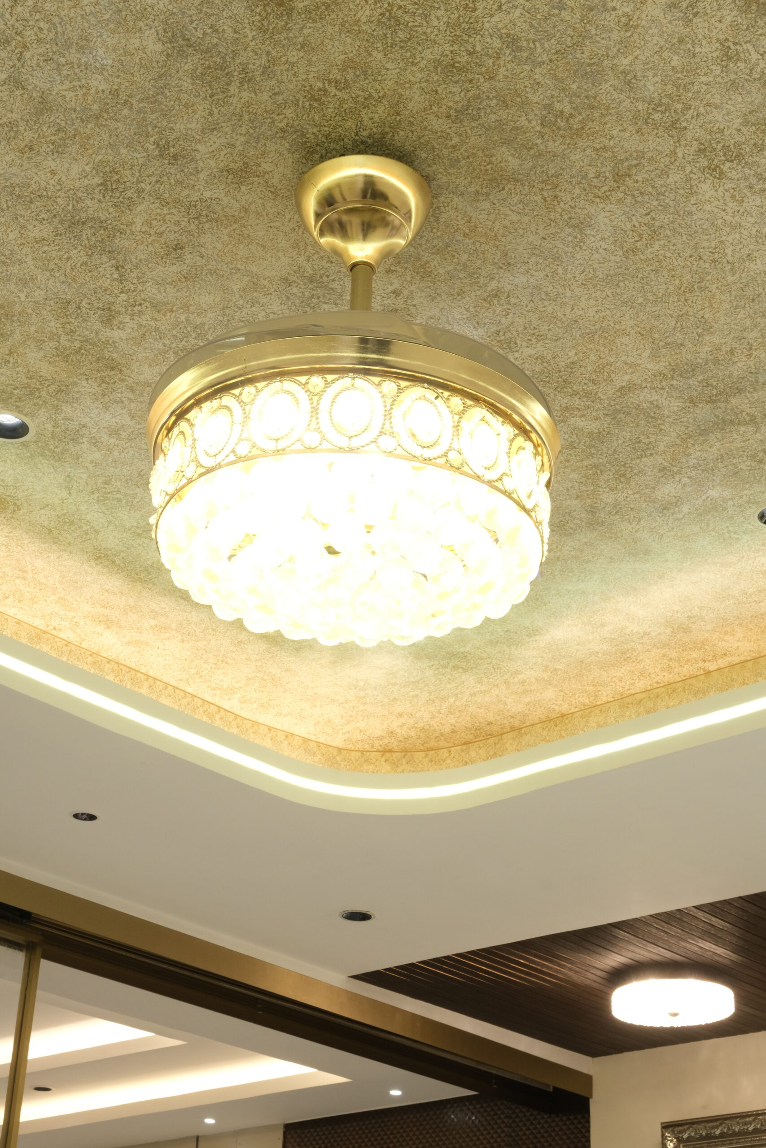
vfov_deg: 36.9
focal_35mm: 54
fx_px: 1723
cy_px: 574
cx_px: 383
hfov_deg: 25.1
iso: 800
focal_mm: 35.8
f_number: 14
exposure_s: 1/10
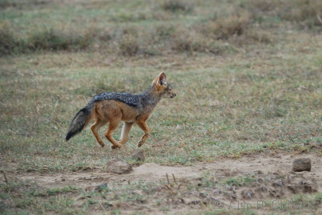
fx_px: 3643
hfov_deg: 5.1
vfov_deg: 3.4
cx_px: 161
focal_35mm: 407
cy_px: 108
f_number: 5.3
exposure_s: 1/400
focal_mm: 270
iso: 450
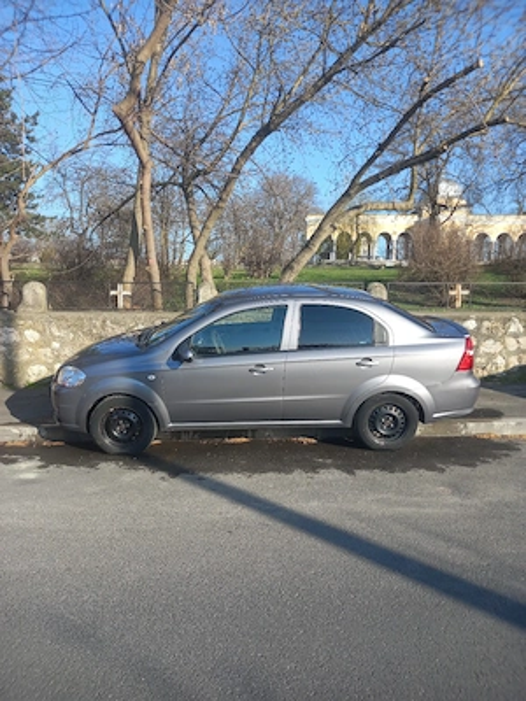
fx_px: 507
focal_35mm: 25
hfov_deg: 54.9
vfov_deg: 69.4
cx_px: 263
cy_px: 350
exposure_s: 1/357
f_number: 2
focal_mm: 4.6
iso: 25
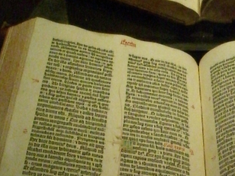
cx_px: 205
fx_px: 536
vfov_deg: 18.4
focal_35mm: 79
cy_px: 147
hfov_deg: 24.1
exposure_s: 1/100
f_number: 2.7
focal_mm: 6.2
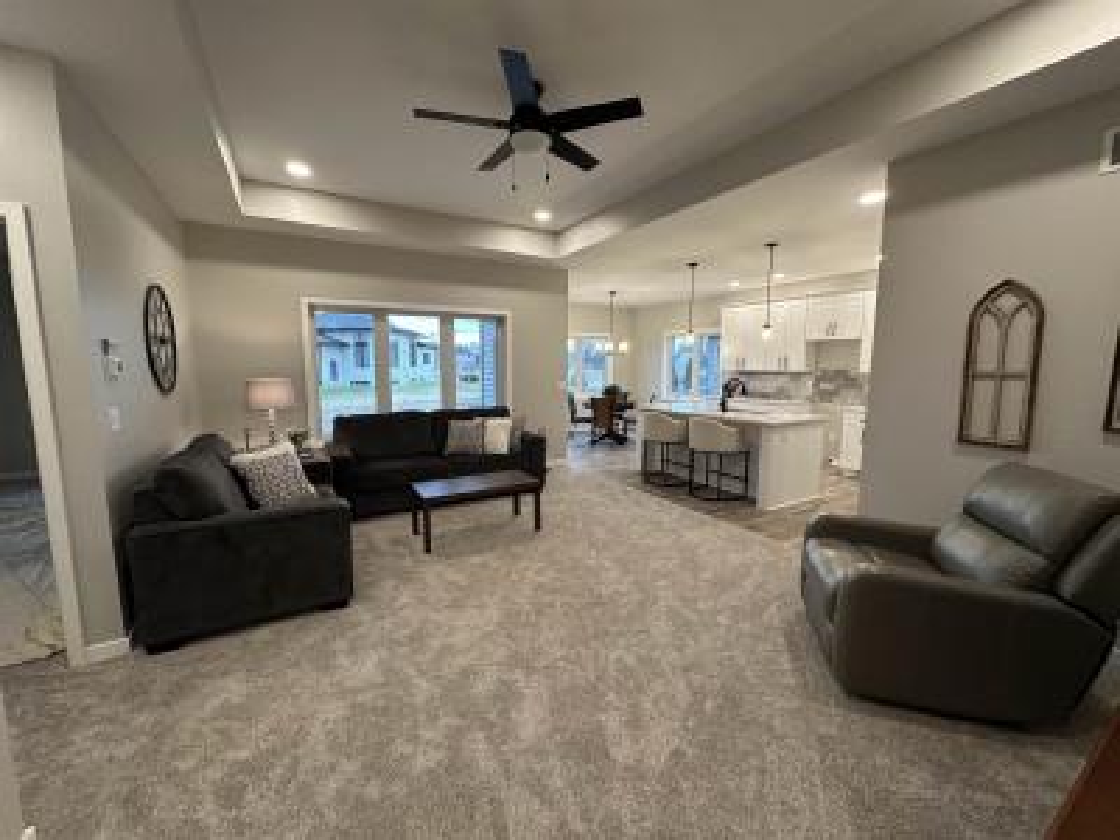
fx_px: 453
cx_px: 560
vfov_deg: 85.7
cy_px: 420
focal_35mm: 14
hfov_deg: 102.1
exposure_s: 1/120
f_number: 2.2
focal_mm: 2.22
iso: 250
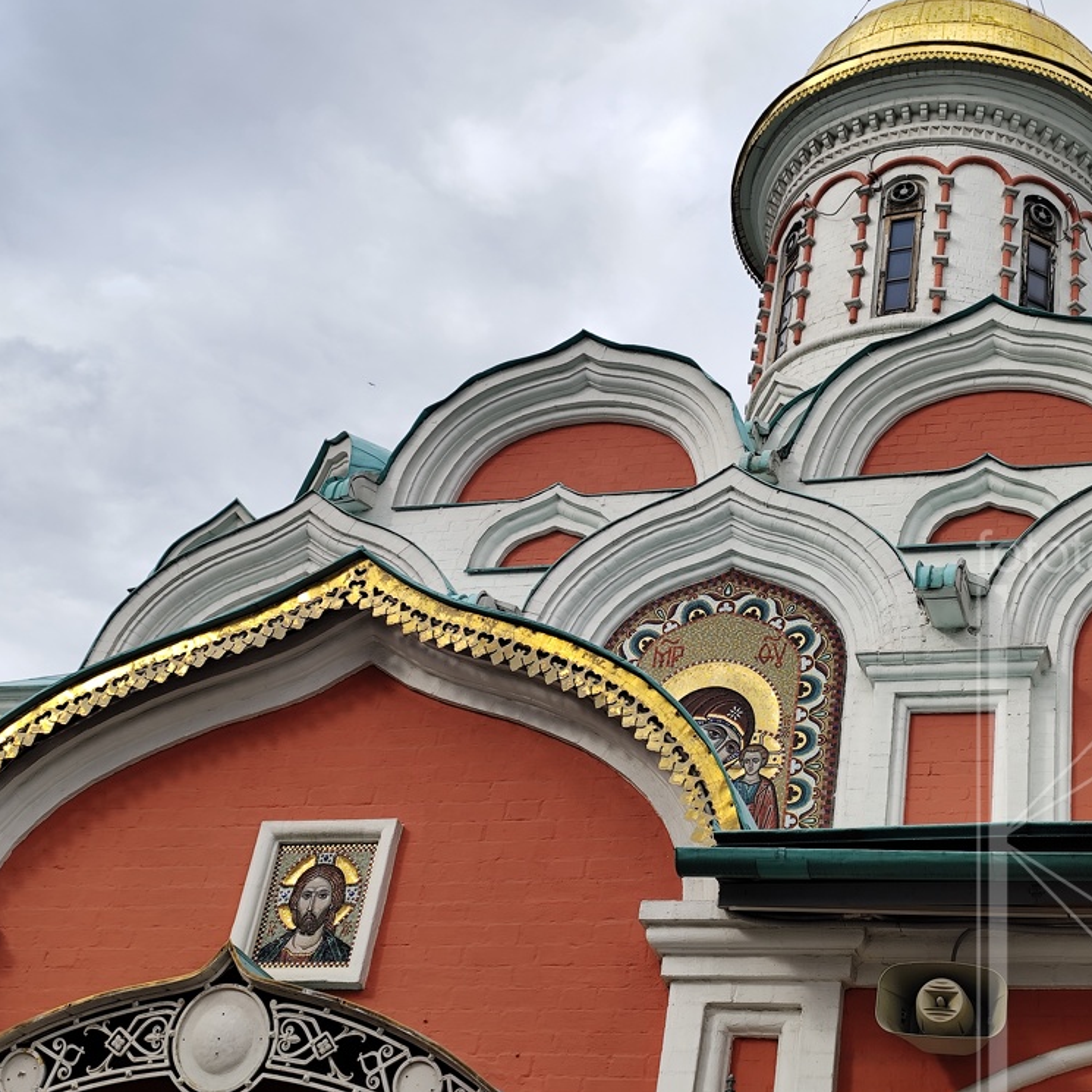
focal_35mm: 55
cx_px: 712
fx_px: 1963
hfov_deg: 30.9
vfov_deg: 31.1
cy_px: 541
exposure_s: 1/787
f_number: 1.65
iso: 50
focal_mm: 6.19
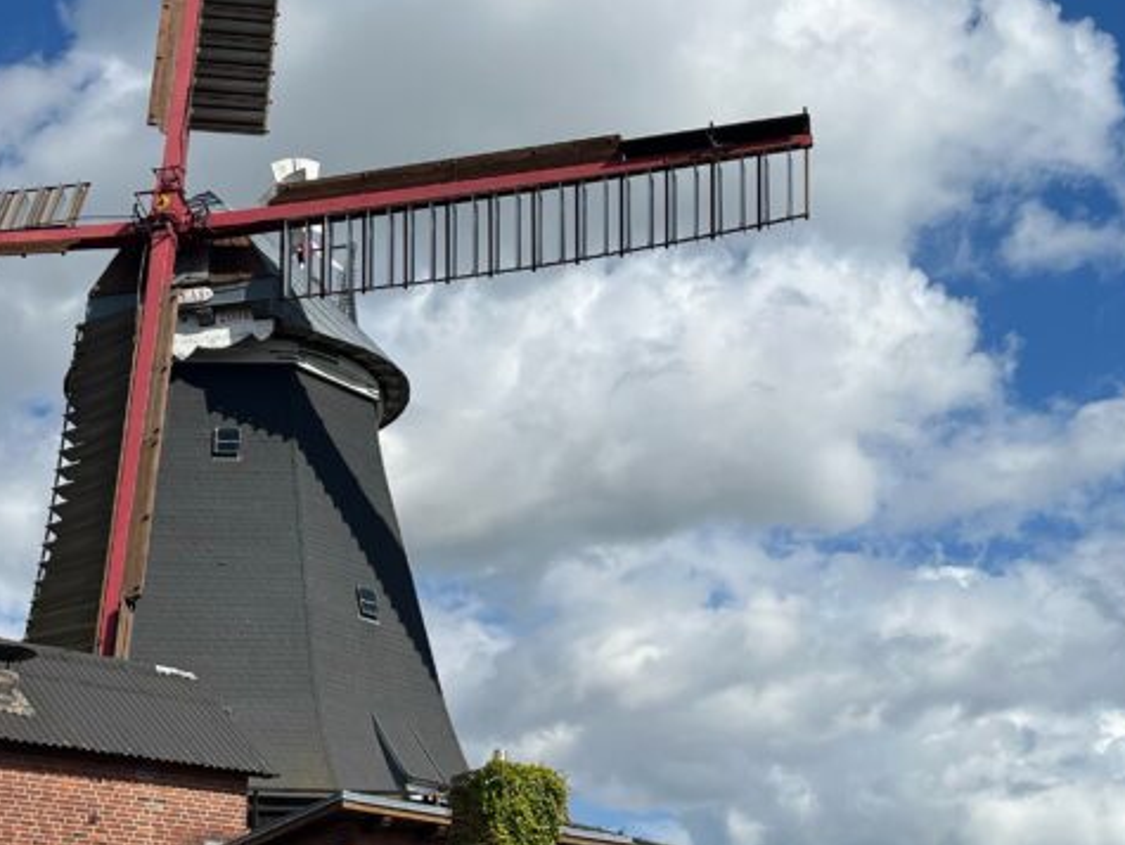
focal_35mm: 56
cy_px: 637
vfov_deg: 25.8
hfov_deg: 34.0
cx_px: 365
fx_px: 1821
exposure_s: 1/130
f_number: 1.6
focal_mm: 5.1
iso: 32
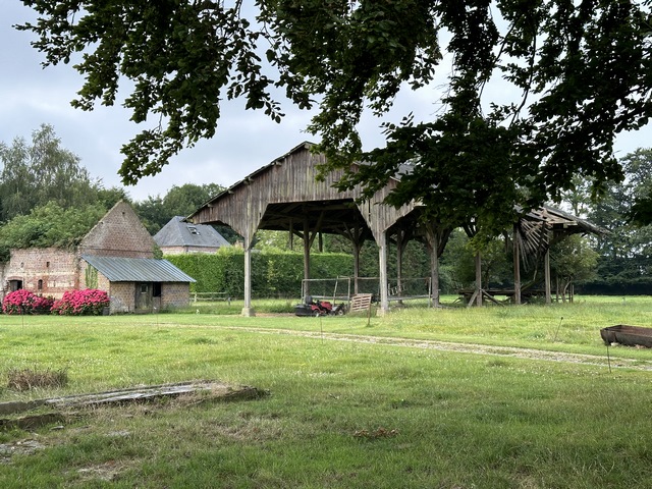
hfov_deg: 39.7
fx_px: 904
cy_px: 244
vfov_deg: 30.3
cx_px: 326
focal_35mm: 48
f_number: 1.78
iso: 64
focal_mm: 6.86
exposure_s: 1/830
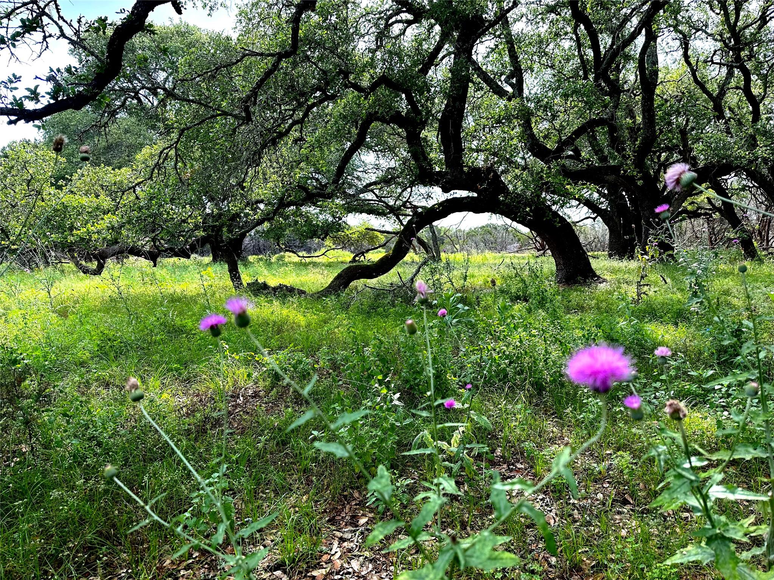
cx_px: 387
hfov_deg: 71.6
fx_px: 537
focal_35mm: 24
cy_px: 290
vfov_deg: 56.8
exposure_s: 1/594
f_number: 1.78
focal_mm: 6.86
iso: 80
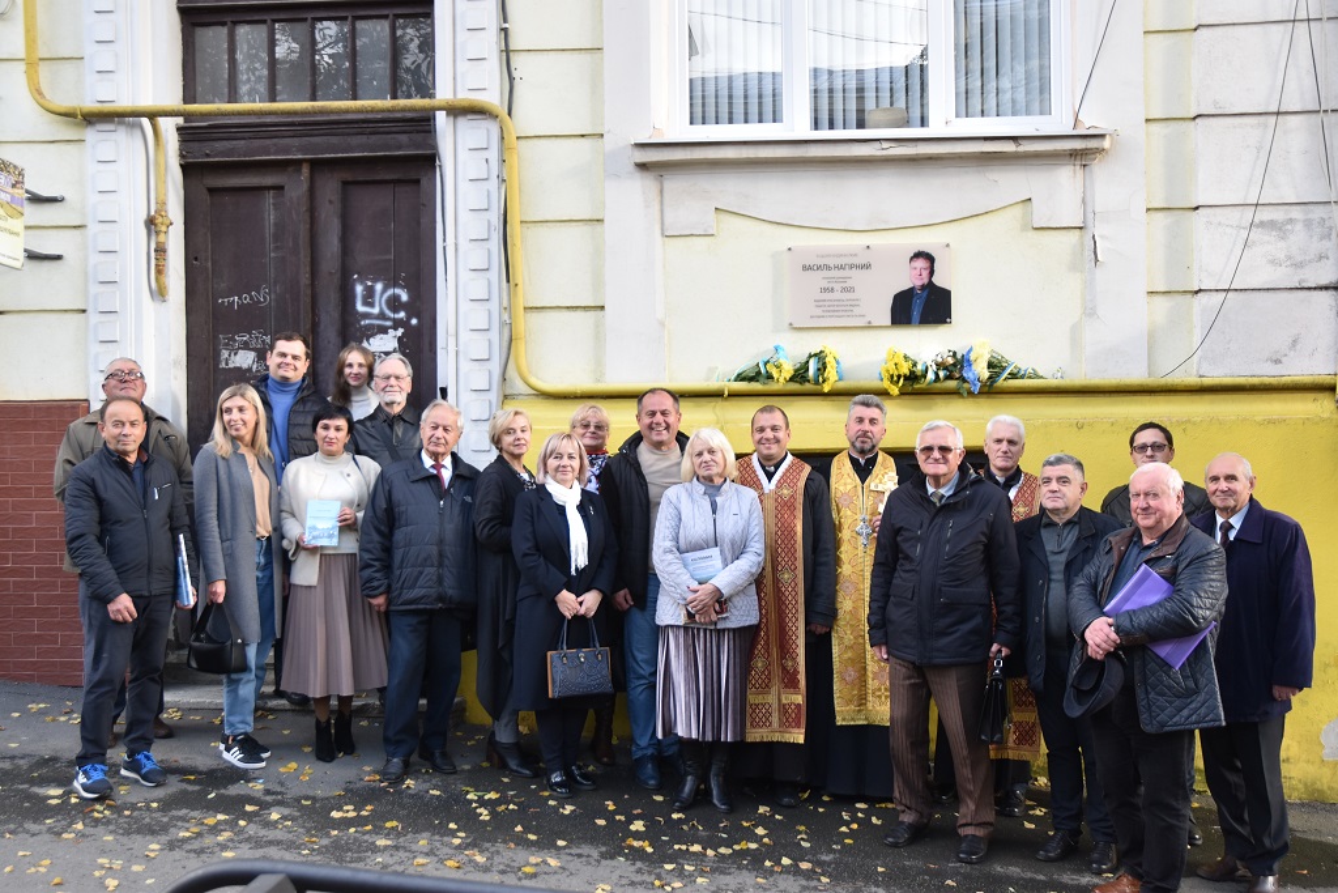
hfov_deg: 51.3
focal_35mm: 38
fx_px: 1394
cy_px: 446
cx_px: 669
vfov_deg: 35.5
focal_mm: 25
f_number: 4
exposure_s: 1/250
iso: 400
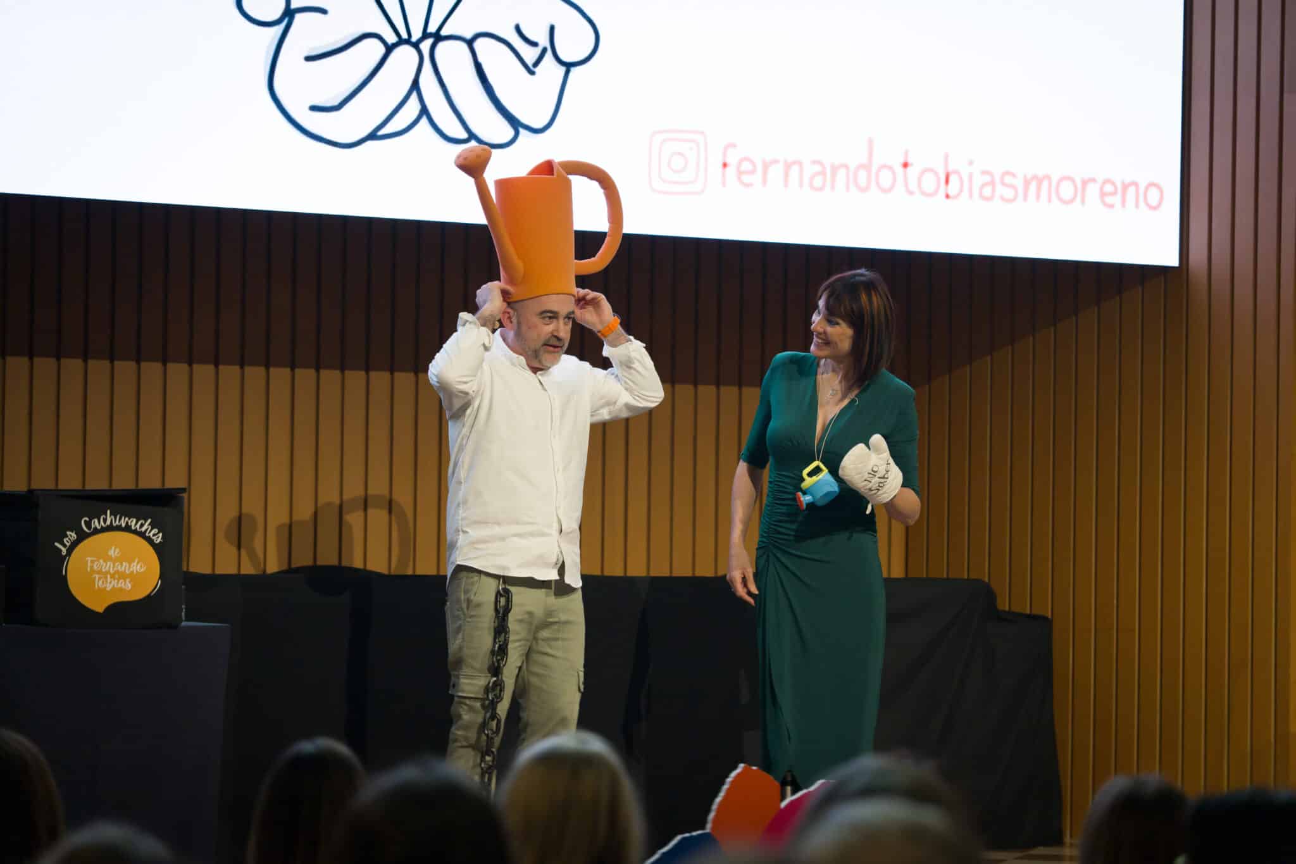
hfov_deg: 19.5
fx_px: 3779
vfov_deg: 13.0
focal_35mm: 105
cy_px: 432
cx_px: 648
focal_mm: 105
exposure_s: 1/320
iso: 1000
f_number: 2.8
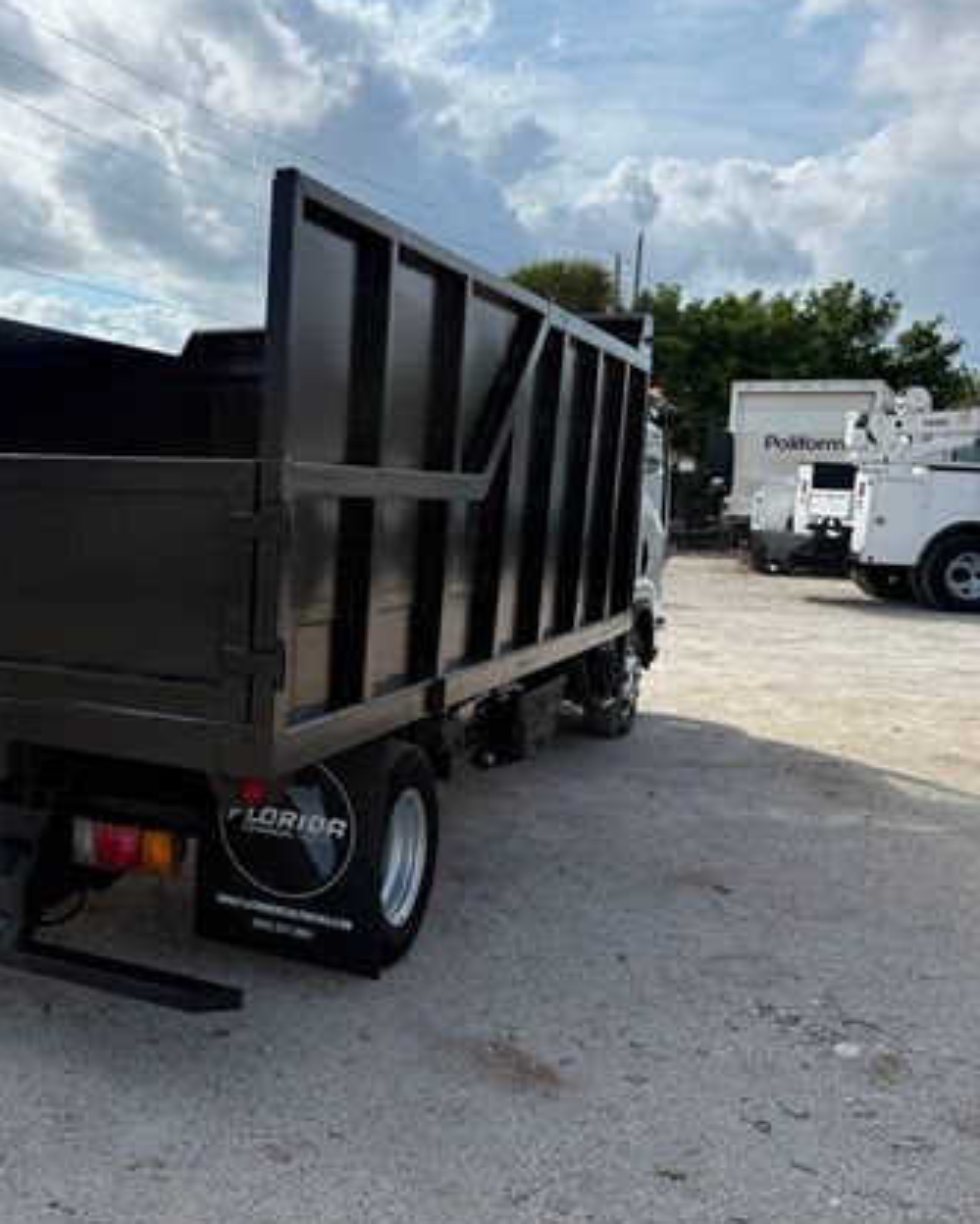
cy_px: 580
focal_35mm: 36
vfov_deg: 50.2
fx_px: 1305
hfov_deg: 39.1
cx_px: 159
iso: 80
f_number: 1.78
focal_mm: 6.76
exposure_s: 1/6711
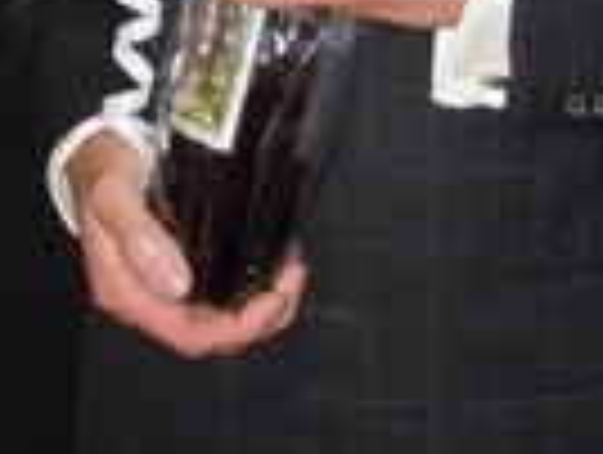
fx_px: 3036
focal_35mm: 174
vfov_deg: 8.2
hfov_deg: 11.0
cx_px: -274
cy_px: -423
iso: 320
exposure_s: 1/30
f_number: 3.7
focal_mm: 7.1
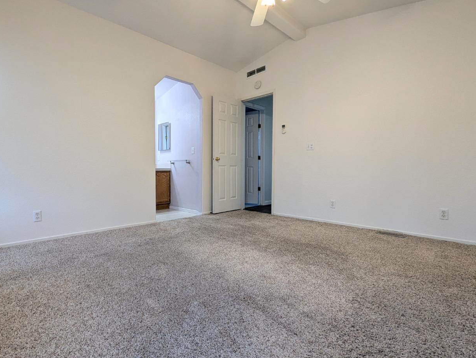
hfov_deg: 93.9
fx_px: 220
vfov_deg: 78.2
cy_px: 176
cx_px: 207
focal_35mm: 16
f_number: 2.2
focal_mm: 1.95
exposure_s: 1/20
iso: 39
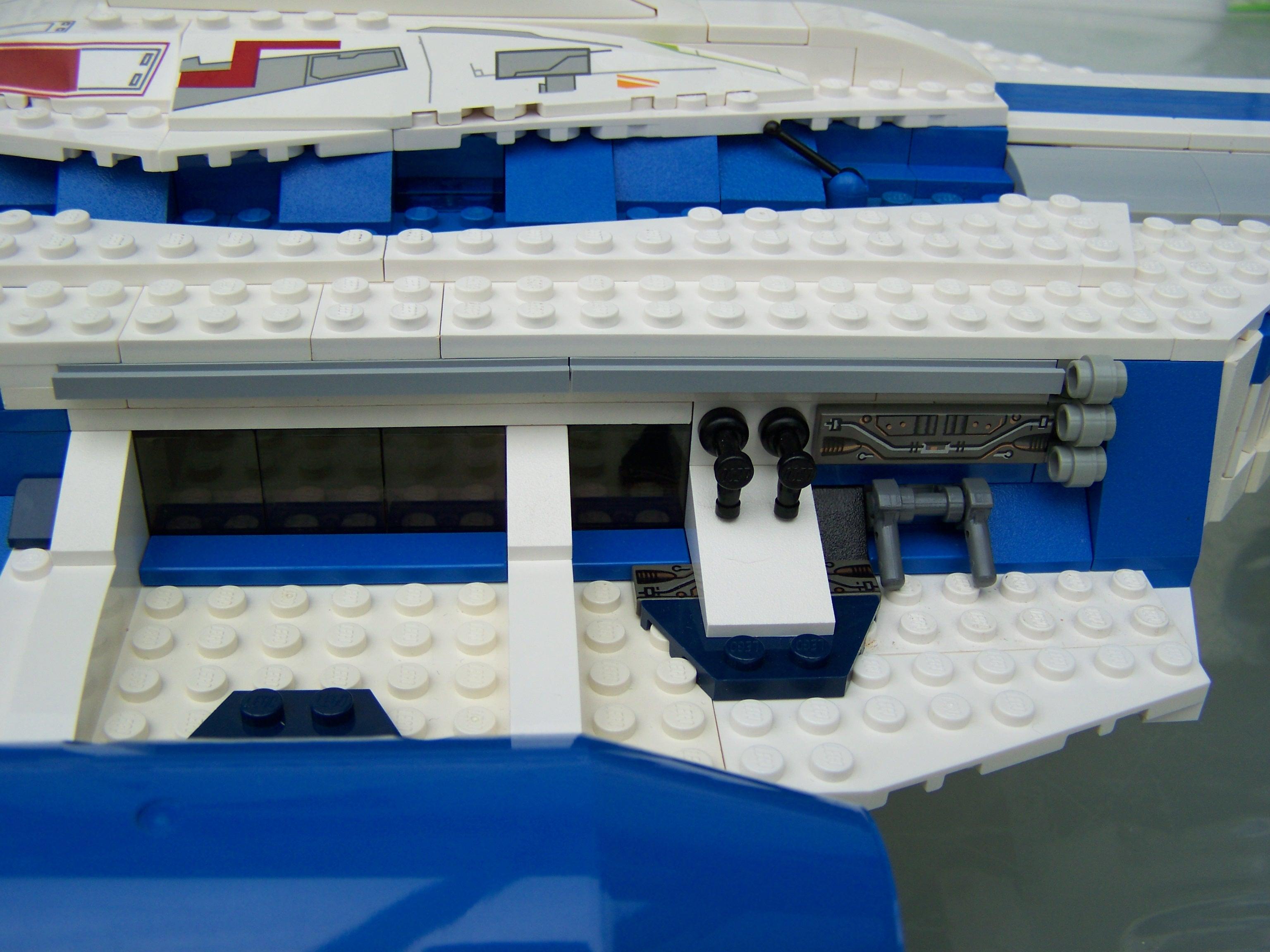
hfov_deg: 49.0
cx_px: 635
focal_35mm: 38
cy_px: 476
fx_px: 1394
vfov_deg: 37.7
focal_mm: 6.3
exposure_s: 1/320
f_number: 2.8
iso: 64
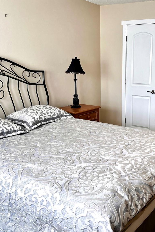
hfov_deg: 33.8
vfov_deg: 50.7
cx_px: 129
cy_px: 111
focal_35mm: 38
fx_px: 245
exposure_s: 1/114
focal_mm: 5.7
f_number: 1.5
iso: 50
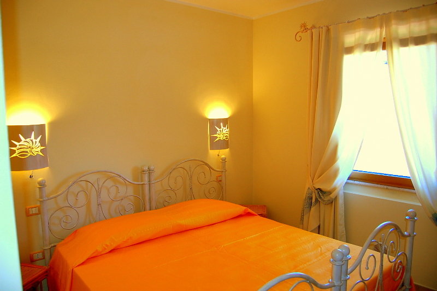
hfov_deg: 67.4
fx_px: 327
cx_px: 218
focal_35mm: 27
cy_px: 146
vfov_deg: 47.9
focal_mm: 18
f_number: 3.5
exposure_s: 1/100
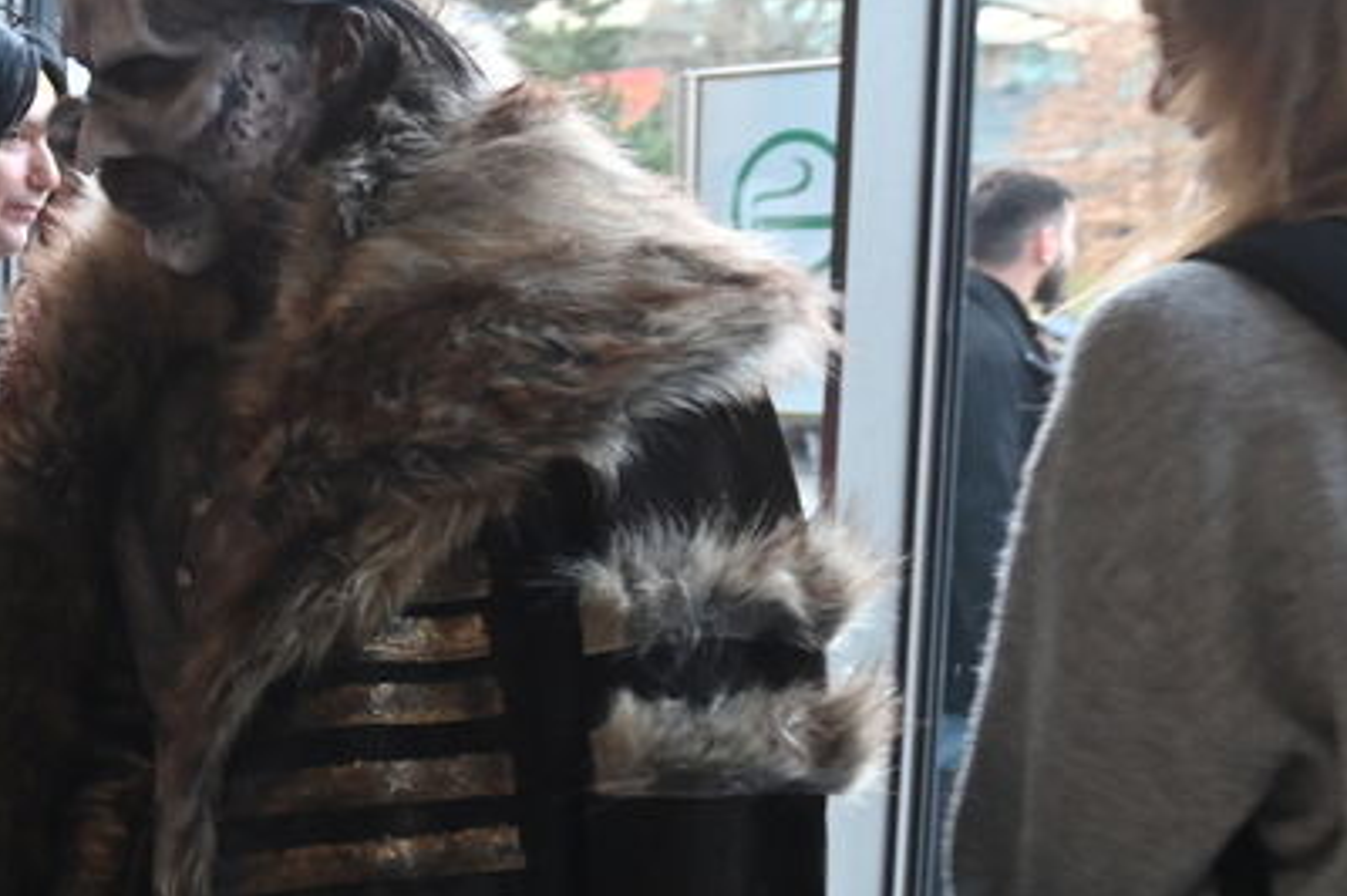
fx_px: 2692
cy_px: 685
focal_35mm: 72
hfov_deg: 25.0
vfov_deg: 18.8
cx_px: -310
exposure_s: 1/80
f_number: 3.2
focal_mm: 24
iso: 1000
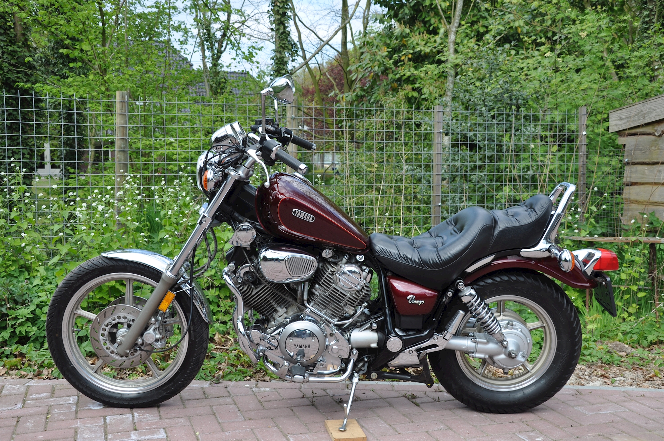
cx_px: 332
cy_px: 220
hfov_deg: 49.6
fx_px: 718
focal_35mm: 39
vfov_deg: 34.1
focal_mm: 26
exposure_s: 1/200
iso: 200
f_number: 7.1
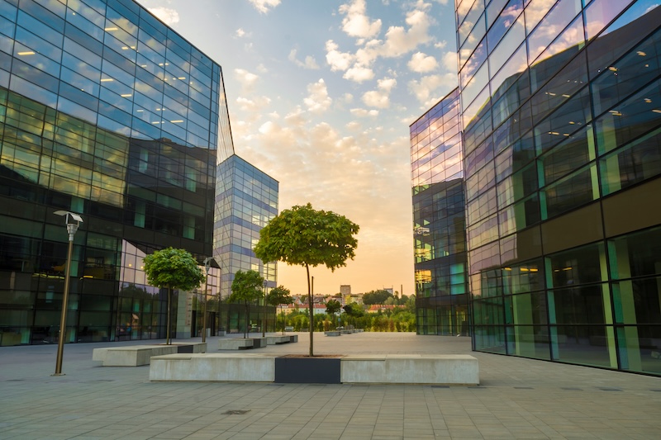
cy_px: 220
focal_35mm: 27
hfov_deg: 67.4
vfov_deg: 47.9
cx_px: 330
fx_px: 496
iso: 100
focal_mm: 18
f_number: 16
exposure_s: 1/1.25
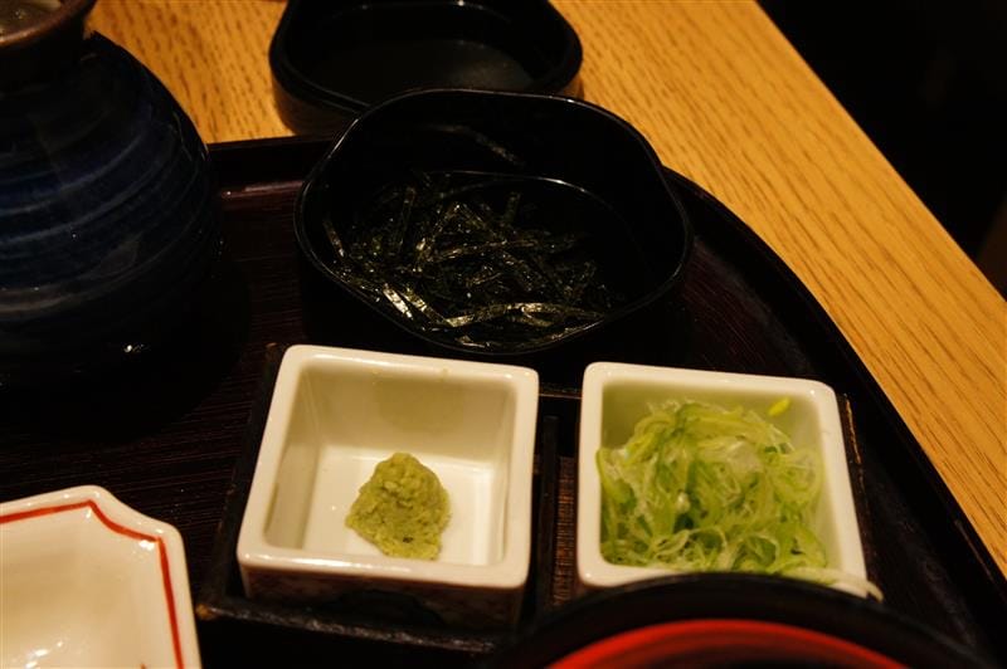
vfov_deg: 31.8
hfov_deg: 46.4
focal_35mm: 42
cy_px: 334
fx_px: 1174
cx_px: 504
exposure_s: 1/40
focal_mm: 28
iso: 1600
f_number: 8
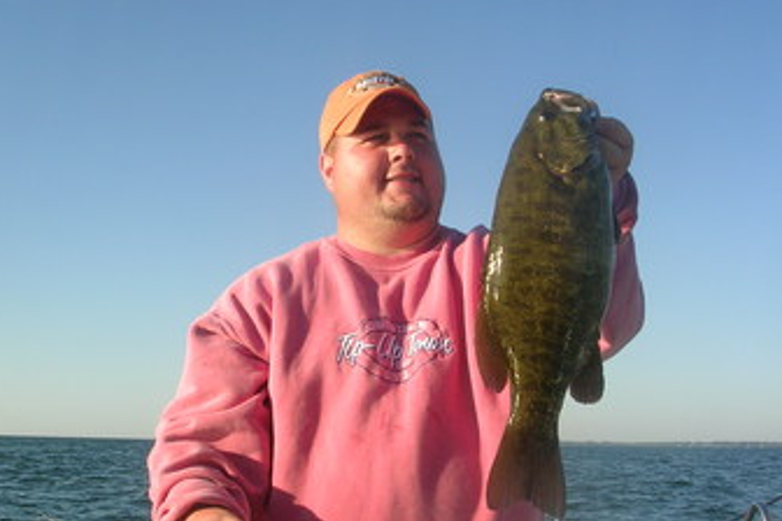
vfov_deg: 28.5
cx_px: 337
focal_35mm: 47
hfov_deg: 41.8
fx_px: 1021
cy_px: 333
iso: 50
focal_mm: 5.8
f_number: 5.6
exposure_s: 1/240
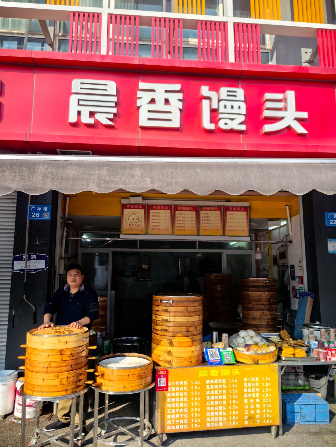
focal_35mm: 27
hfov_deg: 51.4
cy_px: 224
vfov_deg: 65.3
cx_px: 168
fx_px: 349
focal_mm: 5.75
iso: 50
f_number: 1.4
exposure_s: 1/1290
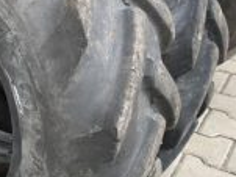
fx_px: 504
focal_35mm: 74
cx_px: -23
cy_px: 59
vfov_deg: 19.8
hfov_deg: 24.6
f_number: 1.8
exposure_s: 1/50
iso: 100
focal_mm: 4.25
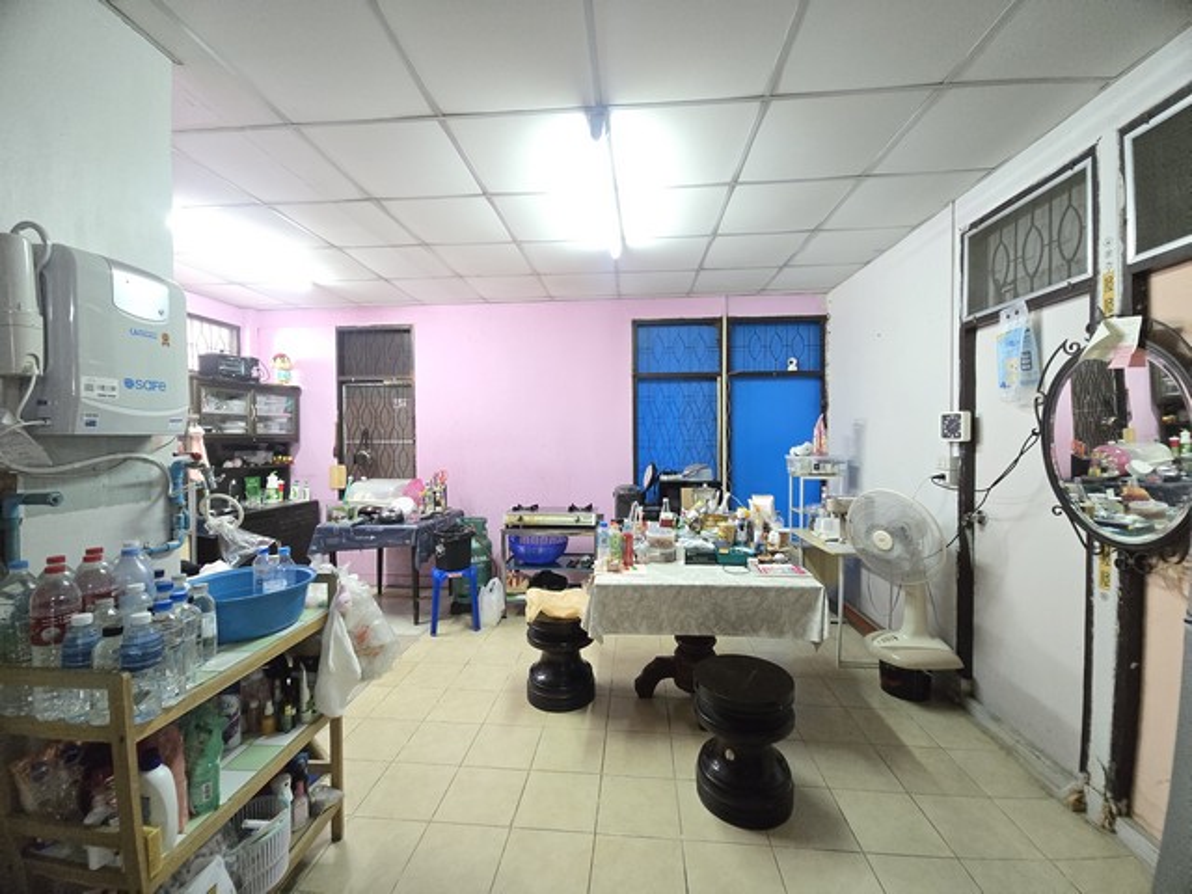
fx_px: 448
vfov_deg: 89.9
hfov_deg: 106.2
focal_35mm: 13
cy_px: 447
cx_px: 596
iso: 1000
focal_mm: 2.2
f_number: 2.2
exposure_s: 1/50
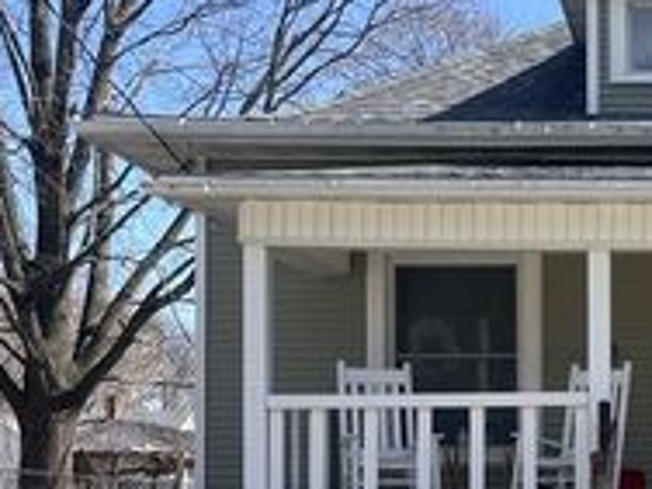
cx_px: 735
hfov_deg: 25.8
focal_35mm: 69
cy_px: 442
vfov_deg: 20.9
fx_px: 1300
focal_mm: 5.1
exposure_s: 1/2358
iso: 50
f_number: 1.6
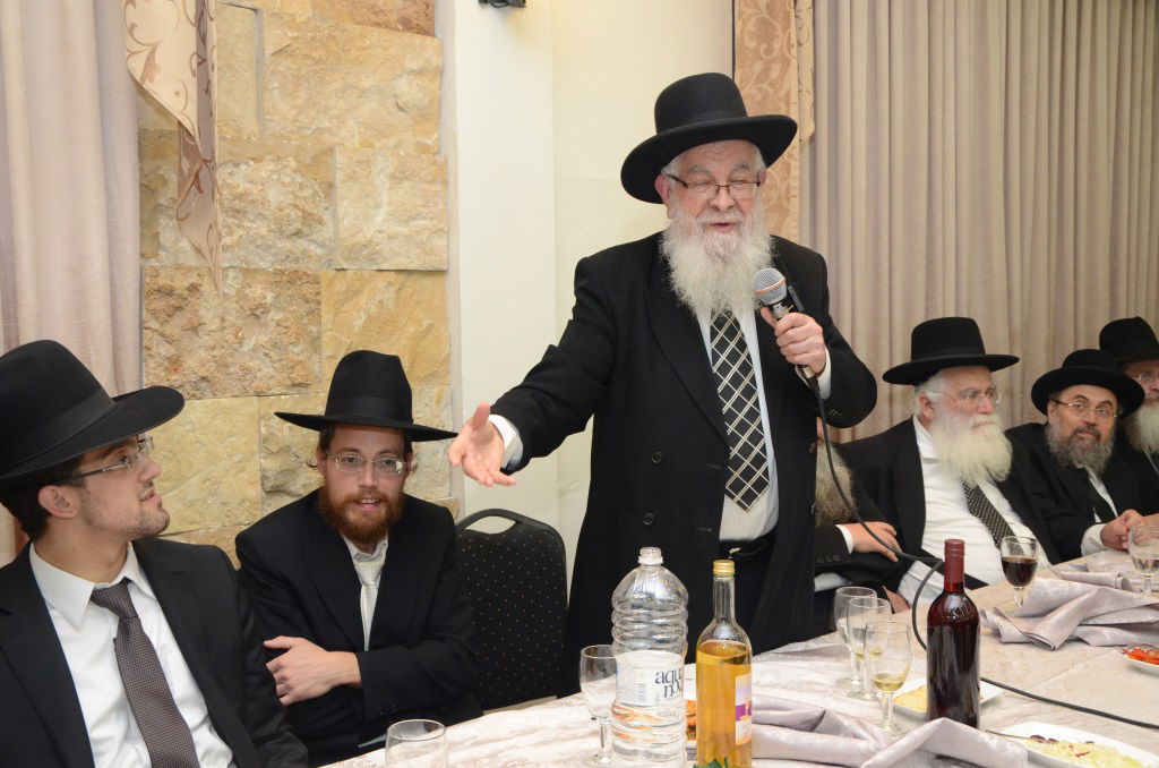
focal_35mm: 38
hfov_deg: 51.4
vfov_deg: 35.3
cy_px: 384
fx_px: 1205
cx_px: 580
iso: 1250
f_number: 5.6
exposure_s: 1/100
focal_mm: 25
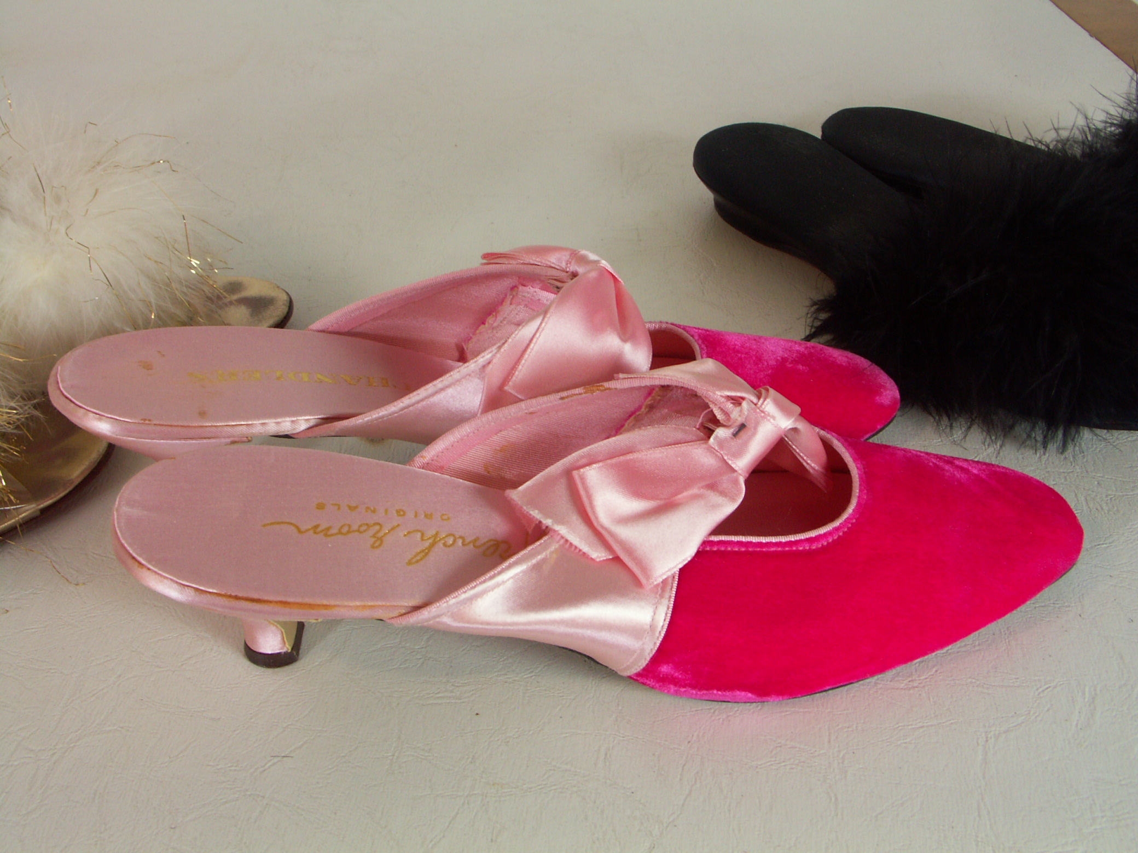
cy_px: 426
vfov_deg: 41.8
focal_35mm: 34
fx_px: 1118
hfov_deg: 54.0
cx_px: 569
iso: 100
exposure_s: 1/13
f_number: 7.1
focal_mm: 8.77
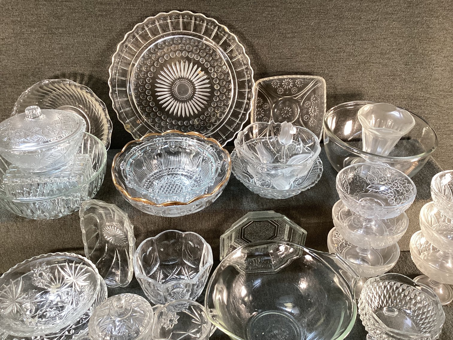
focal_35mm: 31
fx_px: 406
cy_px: 170
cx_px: 226
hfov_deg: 58.3
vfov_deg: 45.4
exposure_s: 1/50
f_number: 2.4
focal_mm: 3.3
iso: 80
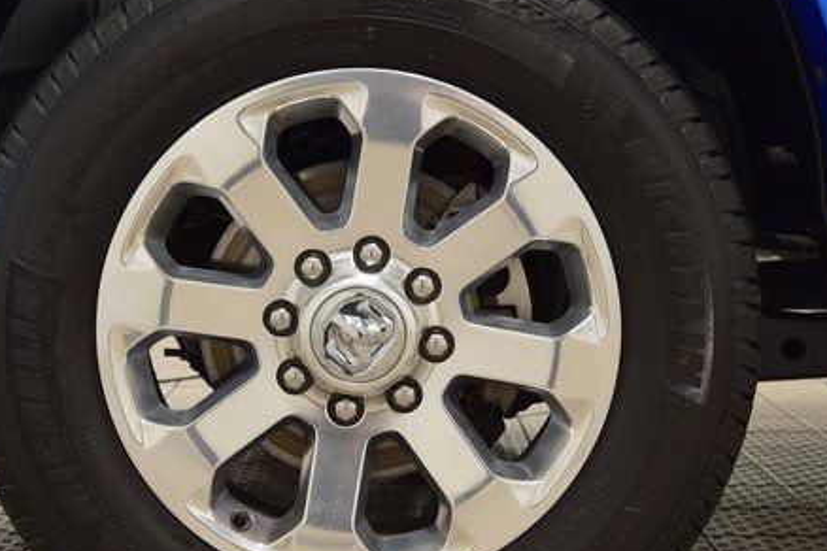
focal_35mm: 77
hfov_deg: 26.4
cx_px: 368
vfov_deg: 17.8
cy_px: 314
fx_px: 1763
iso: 720
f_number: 6.3
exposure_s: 1/15
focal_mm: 35
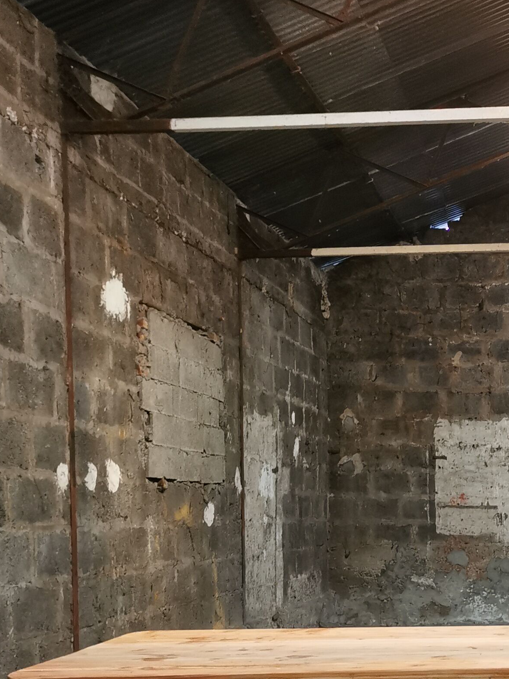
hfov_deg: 22.3
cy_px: 587
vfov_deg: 29.7
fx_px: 1235
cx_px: 520
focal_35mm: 63
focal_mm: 5.58
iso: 500
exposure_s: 1/25
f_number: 1.8
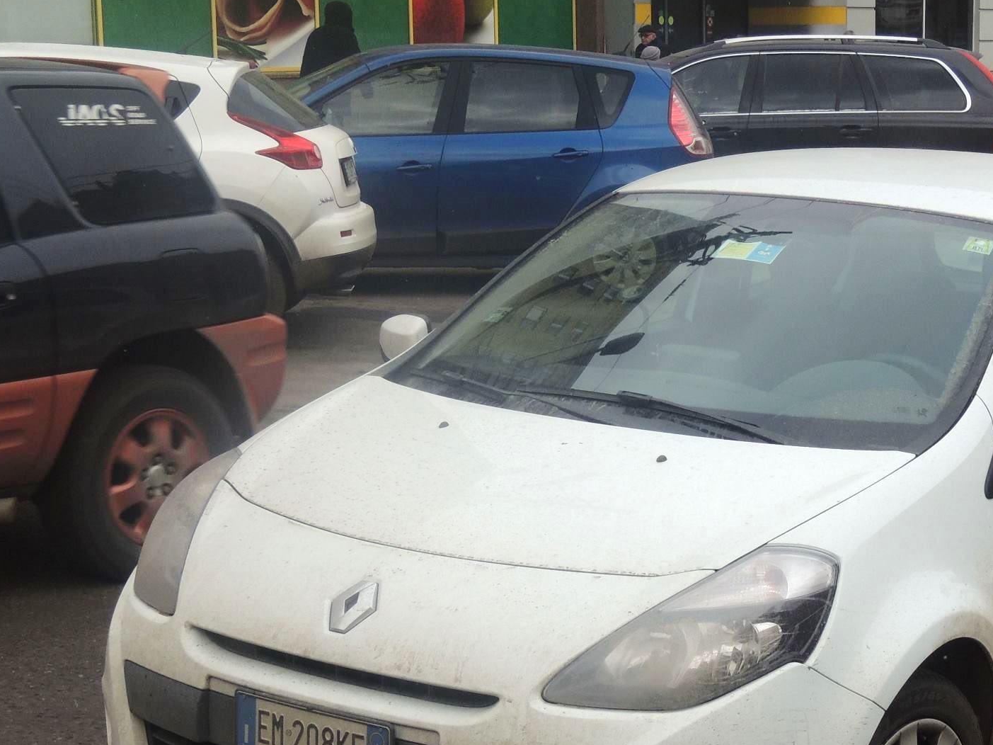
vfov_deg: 21.8
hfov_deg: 28.7
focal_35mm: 67
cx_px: 690
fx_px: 1922
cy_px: 491
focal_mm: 8.3
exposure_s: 1/640
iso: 100
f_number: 3.5
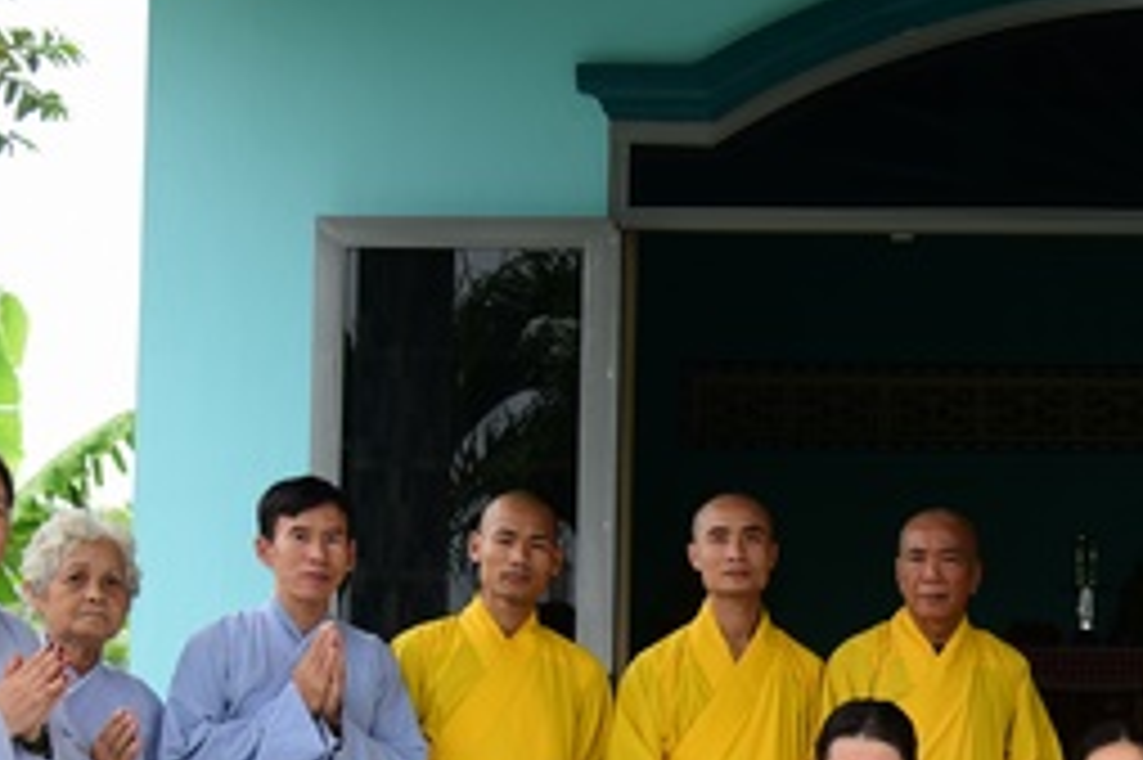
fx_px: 2602
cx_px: 1098
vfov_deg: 16.4
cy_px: 706
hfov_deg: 23.9
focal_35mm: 82
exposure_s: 1/800
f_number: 4
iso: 320
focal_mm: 32
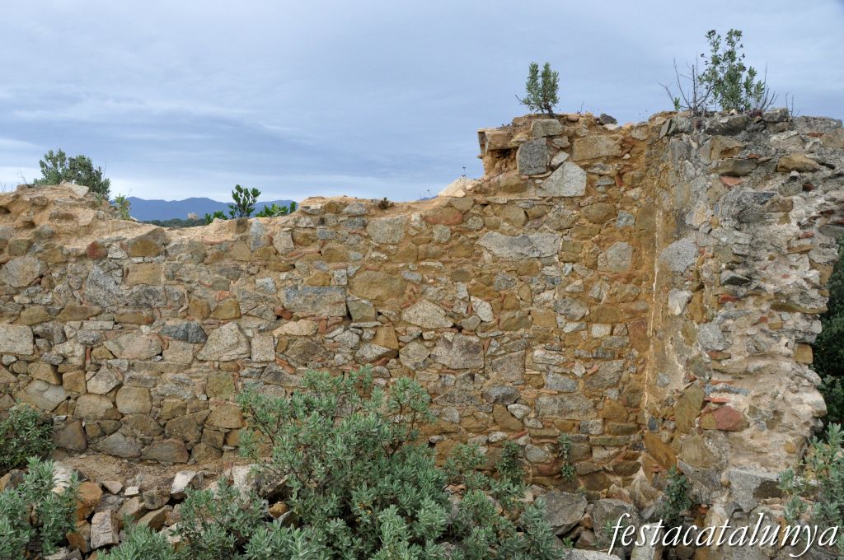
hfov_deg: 67.4
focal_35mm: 27
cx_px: 422
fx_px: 632
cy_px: 280
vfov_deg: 47.8
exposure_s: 1/400
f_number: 10
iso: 1600
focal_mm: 18
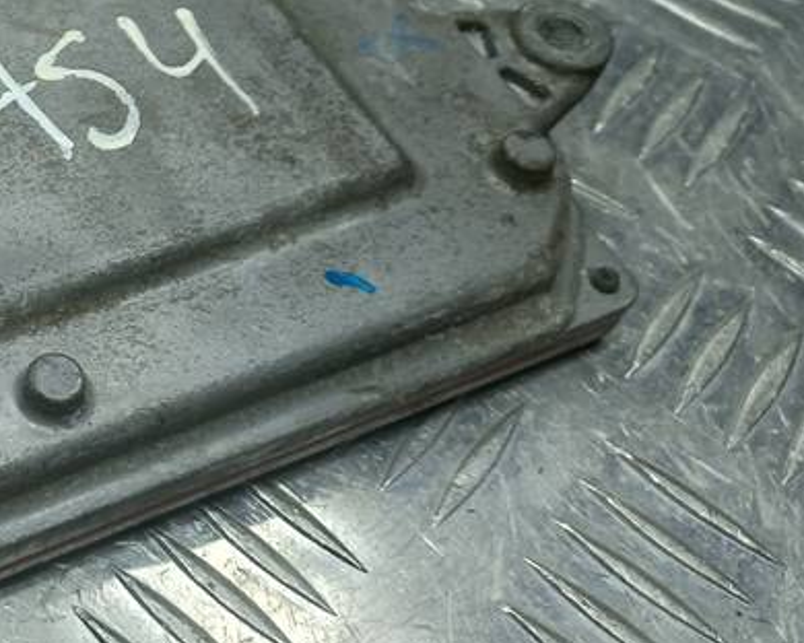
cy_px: 161
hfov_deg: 26.2
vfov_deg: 23.6
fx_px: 1523
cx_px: -169
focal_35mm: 64
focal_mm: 4.6
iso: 32
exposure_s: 1/100
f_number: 1.8
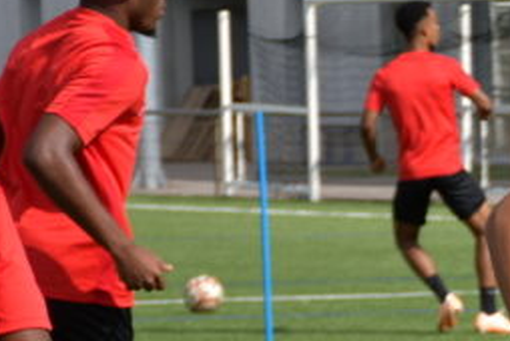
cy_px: 400
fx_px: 5999
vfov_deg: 3.3
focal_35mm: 423
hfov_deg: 4.8
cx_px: 745
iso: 100
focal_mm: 70
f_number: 5
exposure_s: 1/640
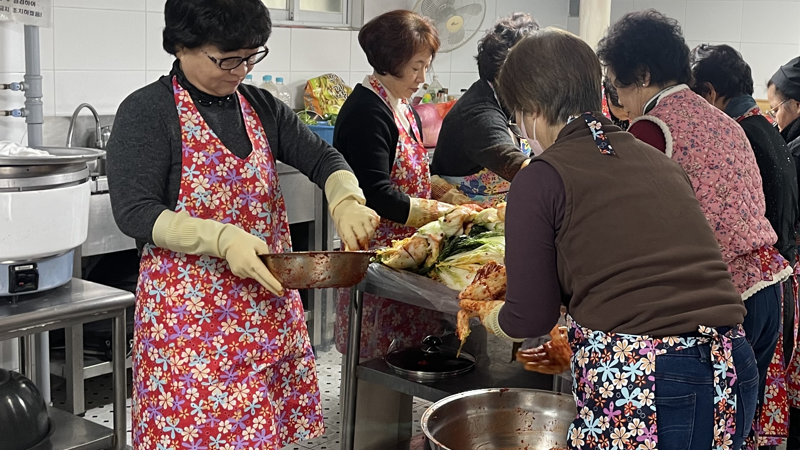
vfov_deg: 23.9
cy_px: 201
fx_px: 1061
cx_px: 594
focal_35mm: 50
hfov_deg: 40.2
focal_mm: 4.2
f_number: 1.6
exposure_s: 1/60
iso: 80
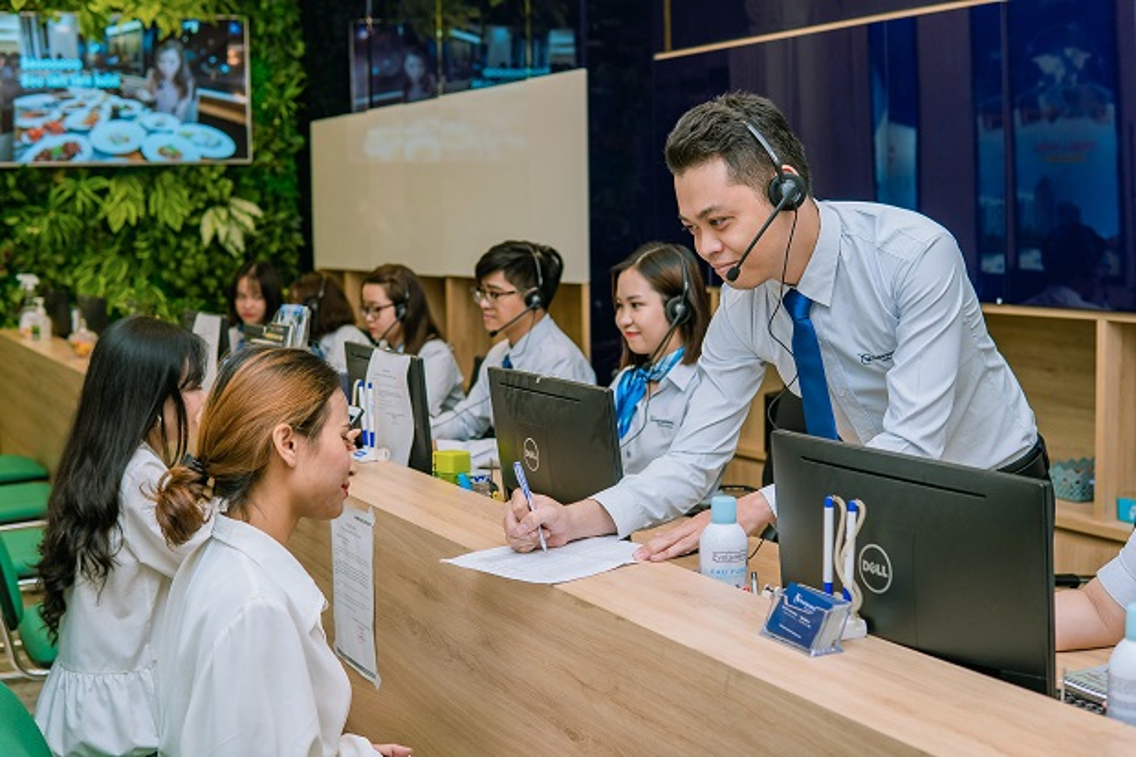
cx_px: 568
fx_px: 1420
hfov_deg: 43.6
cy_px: 378
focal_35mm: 45
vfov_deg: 29.8
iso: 320
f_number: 2.8
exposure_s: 1/200
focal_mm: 30
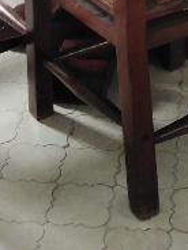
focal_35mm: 114
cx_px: 128
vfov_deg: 13.8
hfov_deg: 13.0
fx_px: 826
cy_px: -294
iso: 375
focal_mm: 3.59
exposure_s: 1/20
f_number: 1.8
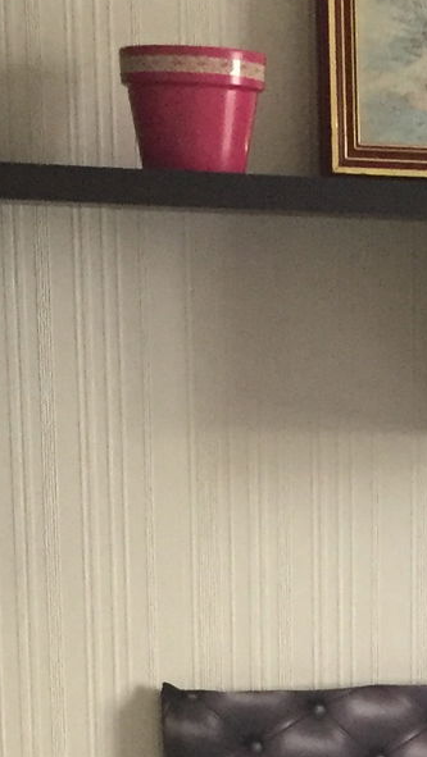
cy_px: 845
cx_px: 523
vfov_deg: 18.1
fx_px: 2292
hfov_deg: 10.5
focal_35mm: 114
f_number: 2.2
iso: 250
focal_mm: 4.15
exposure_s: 1/20
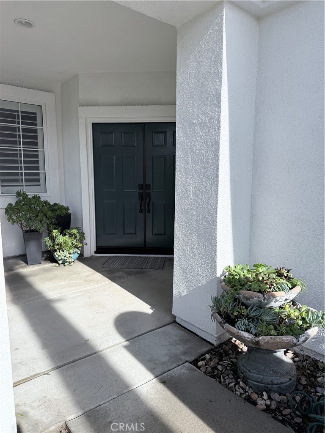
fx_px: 300
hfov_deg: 56.8
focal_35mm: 24
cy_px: 216
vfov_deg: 71.6
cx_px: 162
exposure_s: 1/4975
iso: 125
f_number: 1.78
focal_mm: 6.76
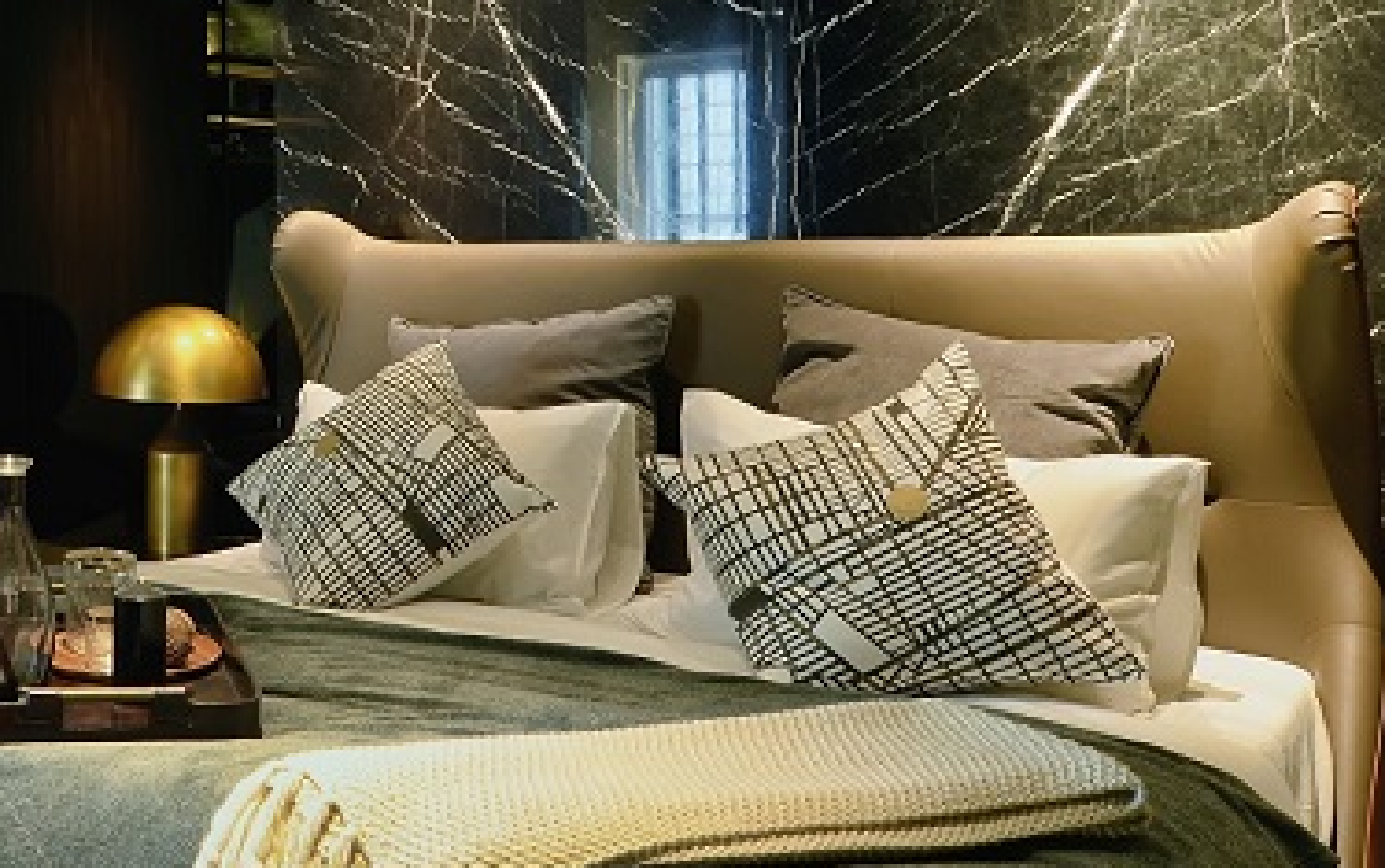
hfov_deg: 46.1
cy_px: 205
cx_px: 170
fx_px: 1473
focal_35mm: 39
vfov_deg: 32.1
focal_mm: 12
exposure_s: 3
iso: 100
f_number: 9
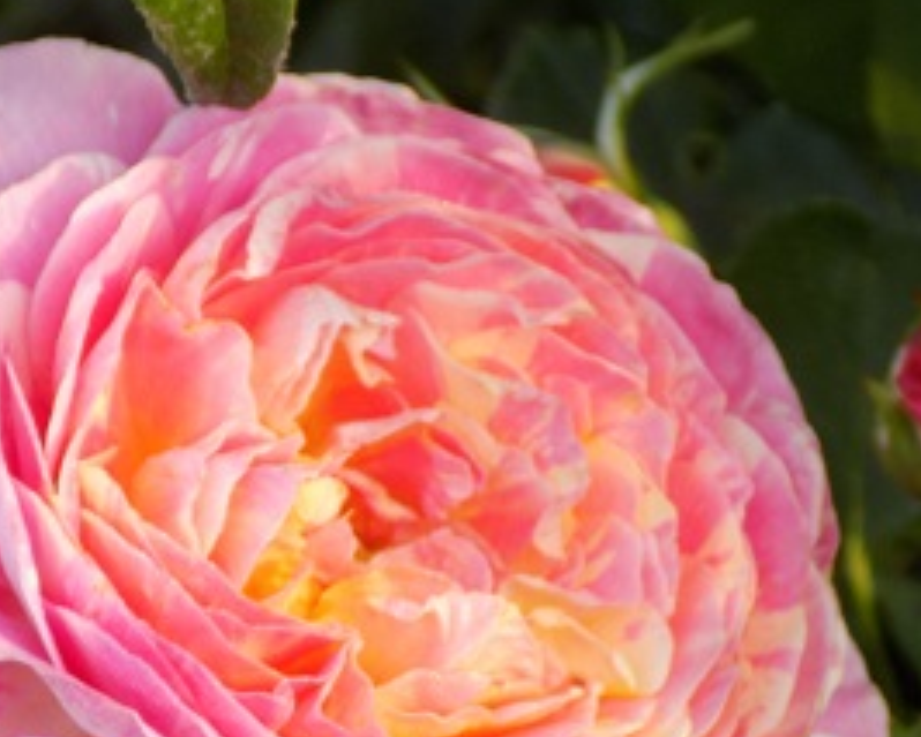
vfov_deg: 5.7
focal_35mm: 271
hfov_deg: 7.1
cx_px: 339
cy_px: 574
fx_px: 7390
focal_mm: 27.3
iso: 80
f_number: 5.2
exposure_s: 1/30
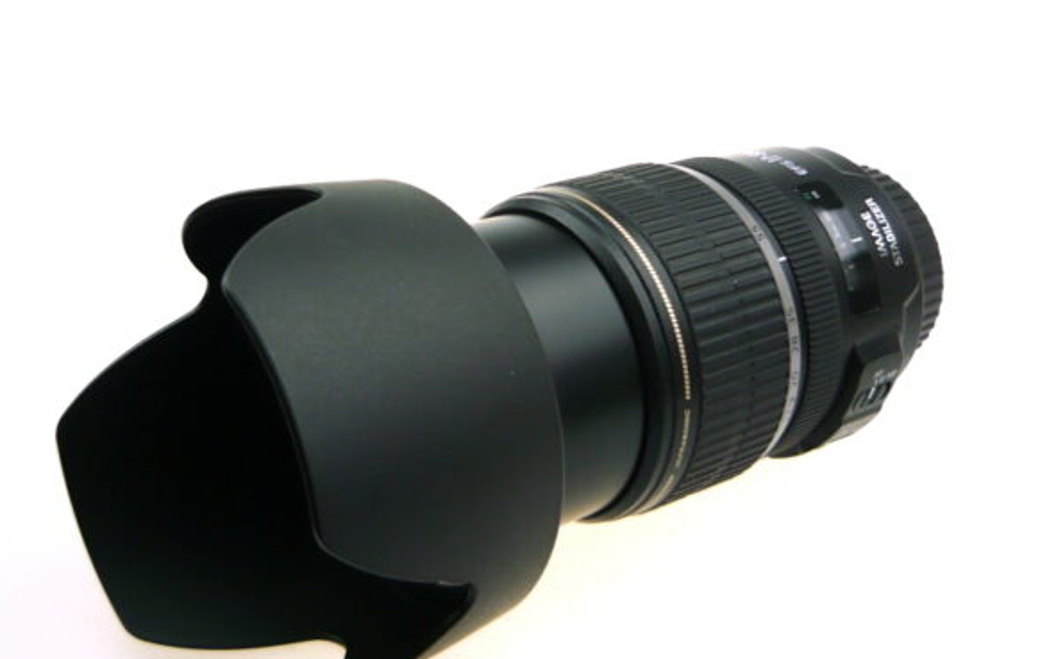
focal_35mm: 56
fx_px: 1611
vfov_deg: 23.1
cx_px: 532
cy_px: 345
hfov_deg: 36.3
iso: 100
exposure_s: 1/200
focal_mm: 5.5
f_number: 2.8
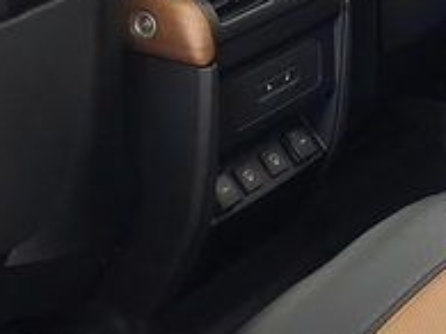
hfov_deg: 16.0
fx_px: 1558
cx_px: 425
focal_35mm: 121
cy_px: 57
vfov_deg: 12.2
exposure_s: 1/60
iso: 250
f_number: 1.7
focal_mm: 6.3
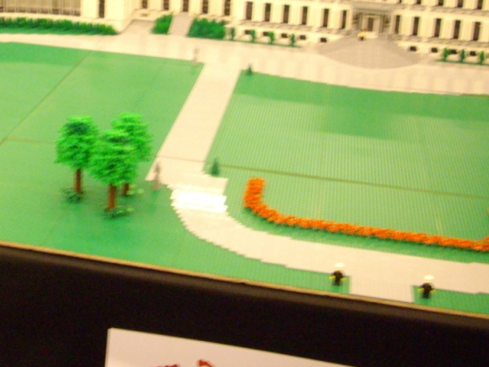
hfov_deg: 28.2
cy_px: 51
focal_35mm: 67
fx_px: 947
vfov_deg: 21.5
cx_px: 86
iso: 400
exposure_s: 1/8
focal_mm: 6.2
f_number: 2.8
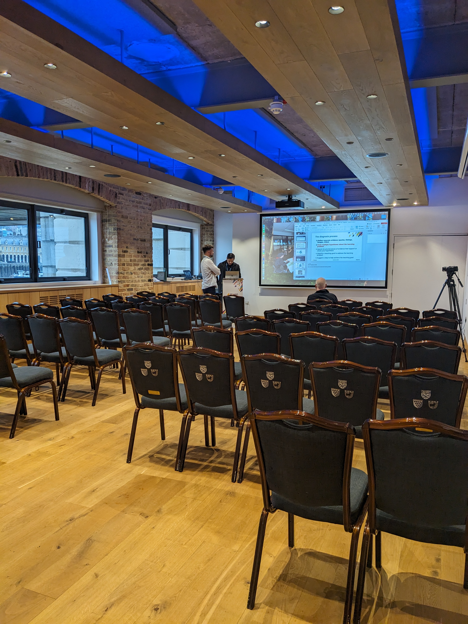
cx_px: 234
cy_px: 312
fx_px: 487
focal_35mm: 27
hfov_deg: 51.4
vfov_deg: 65.3
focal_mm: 4.38
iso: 73
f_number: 1.73
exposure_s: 1/100
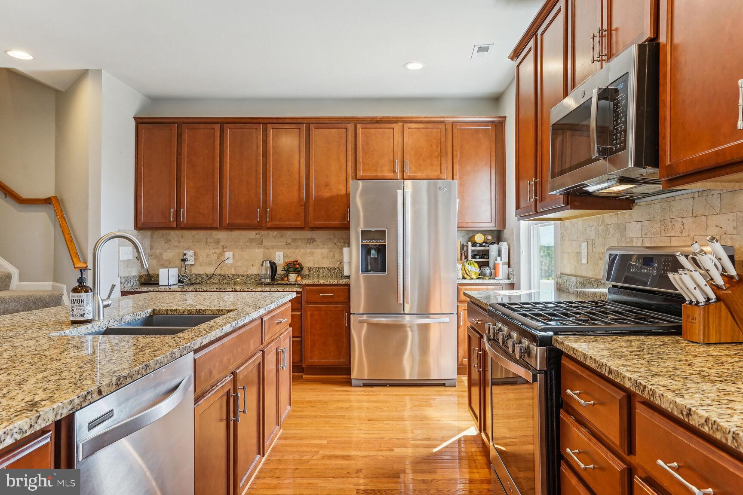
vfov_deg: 55.1
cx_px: 372
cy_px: 248
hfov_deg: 76.1
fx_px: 475
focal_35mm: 23
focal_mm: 23
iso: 800
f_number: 9
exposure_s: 1/50
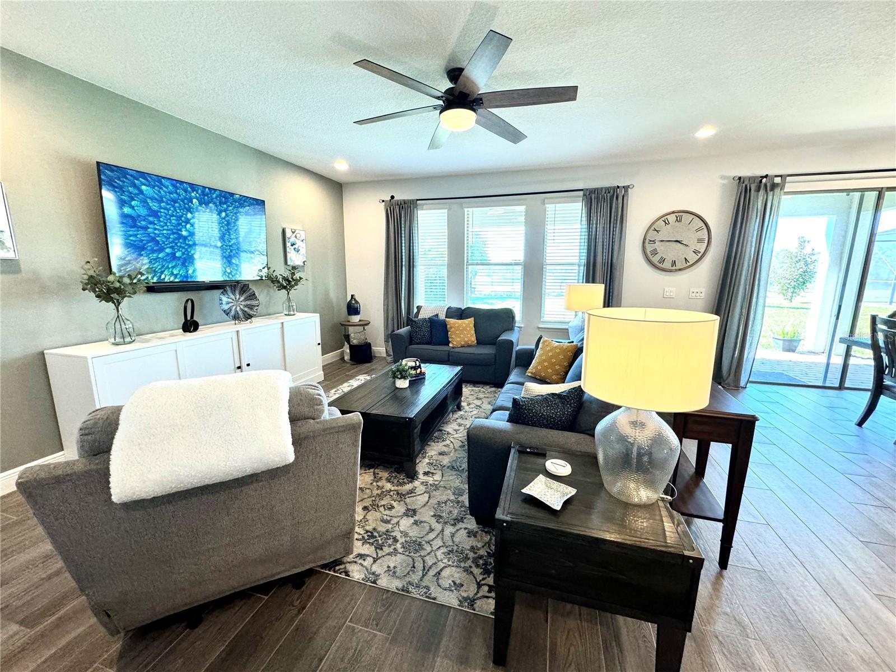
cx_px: 448
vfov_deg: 85.7
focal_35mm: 14
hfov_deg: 102.1
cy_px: 336
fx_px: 362
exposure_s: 1/120
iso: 250
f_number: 2.2
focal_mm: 2.22
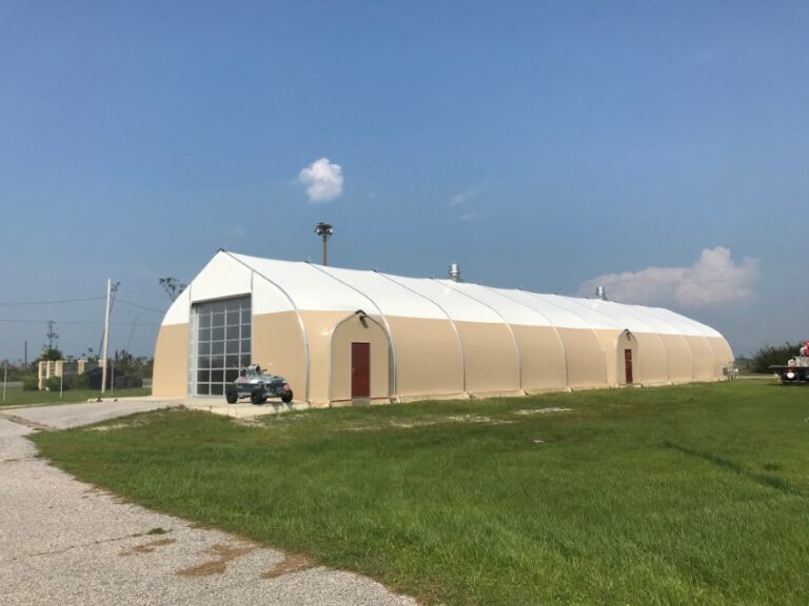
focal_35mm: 28
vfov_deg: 49.7
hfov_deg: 63.4
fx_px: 654
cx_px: 404
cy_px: 303
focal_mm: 3.99
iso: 20
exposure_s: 1/4808
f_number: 1.8
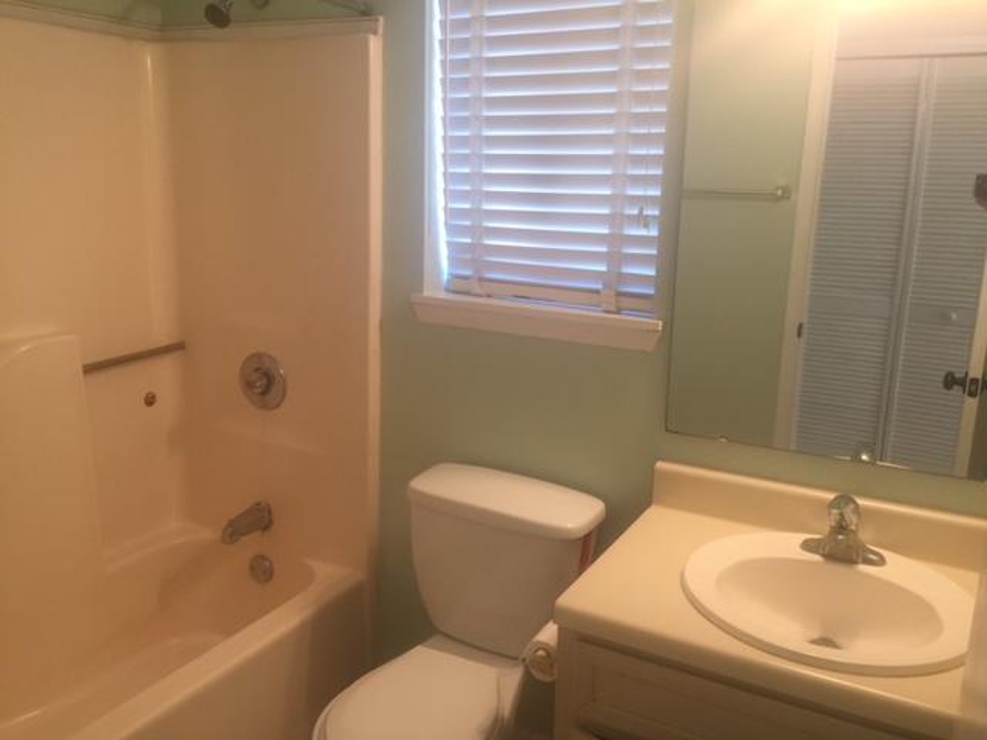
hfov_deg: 61.7
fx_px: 827
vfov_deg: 48.2
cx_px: 494
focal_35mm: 29
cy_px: 370
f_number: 2.2
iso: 32
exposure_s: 1/15
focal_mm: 4.15
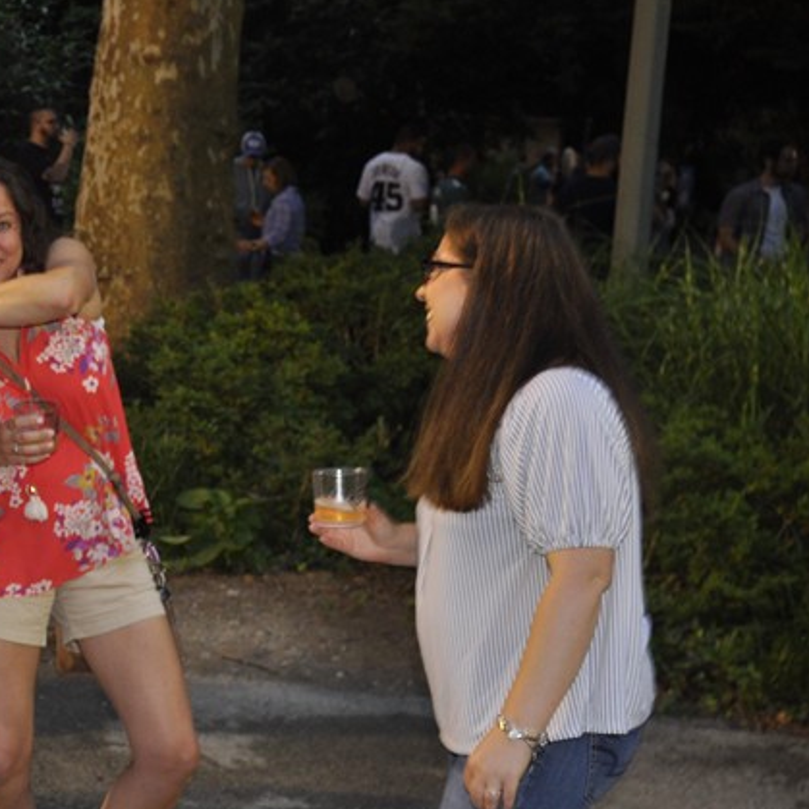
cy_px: 475
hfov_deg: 21.4
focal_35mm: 76
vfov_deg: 22.7
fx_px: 2010
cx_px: -110
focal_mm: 25
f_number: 4
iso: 400
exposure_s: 1/60
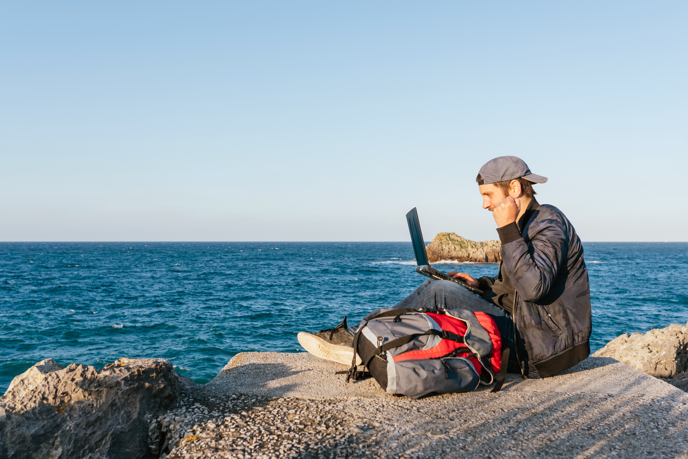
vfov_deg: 37.9
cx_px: 344
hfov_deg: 54.4
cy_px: 230
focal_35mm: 35
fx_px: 669
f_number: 5.6
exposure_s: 1/250
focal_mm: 35
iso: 100
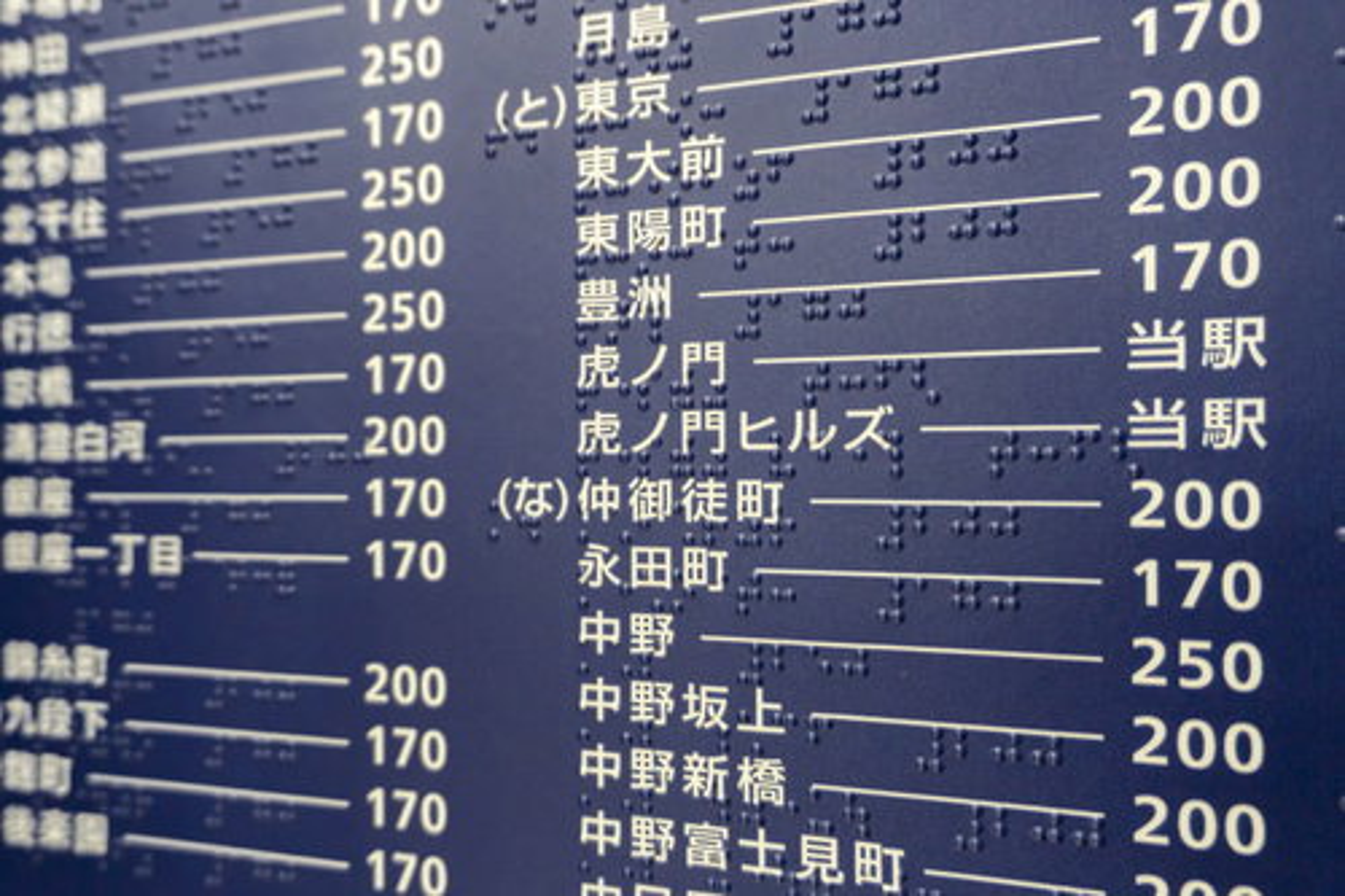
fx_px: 1176
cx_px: 672
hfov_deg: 59.5
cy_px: 448
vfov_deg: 41.7
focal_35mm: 32
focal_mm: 21
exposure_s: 1/60
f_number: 4
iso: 1250
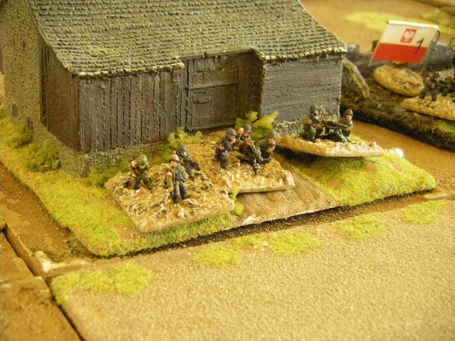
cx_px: 228
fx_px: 920
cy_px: 170
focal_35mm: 70
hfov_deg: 27.8
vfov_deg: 21.0
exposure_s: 1/40
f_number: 3.8
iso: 800
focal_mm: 11.5
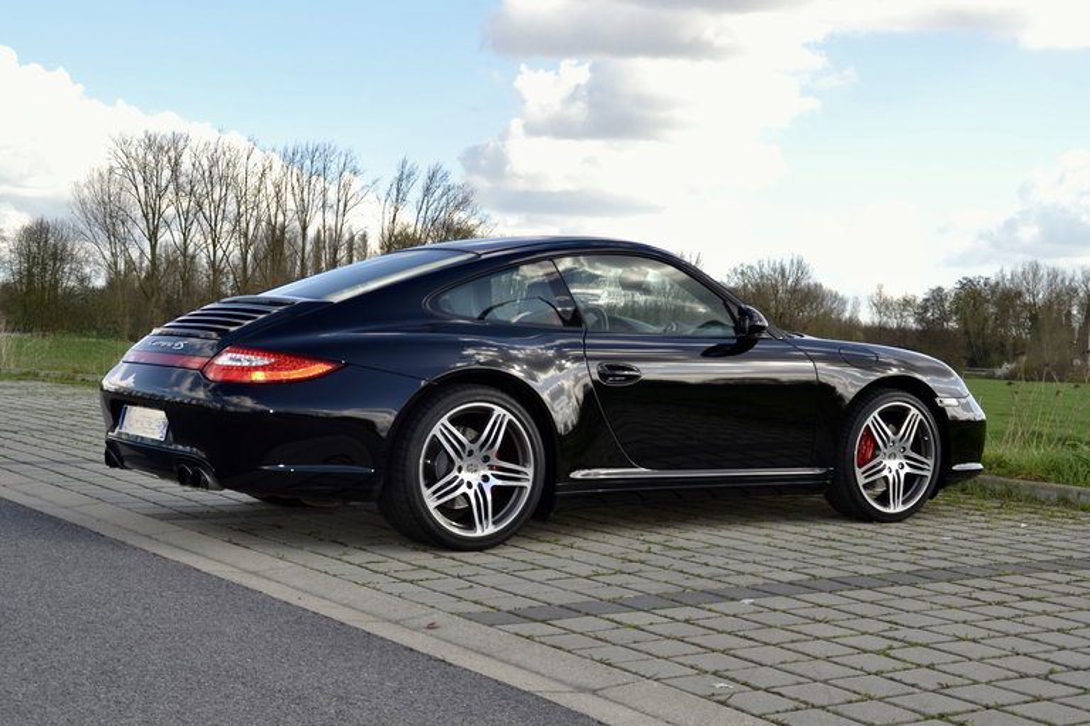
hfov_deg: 41.1
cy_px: 363
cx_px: 545
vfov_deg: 28.1
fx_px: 1453
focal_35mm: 48
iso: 100
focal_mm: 32
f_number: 6.3
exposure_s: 1/200
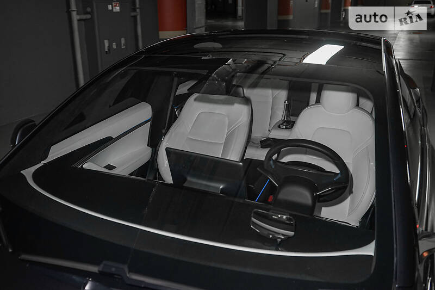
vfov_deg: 42.3
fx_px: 374
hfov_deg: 60.3
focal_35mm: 31
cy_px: 145
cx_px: 218
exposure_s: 1/30
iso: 2000
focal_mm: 31
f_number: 4
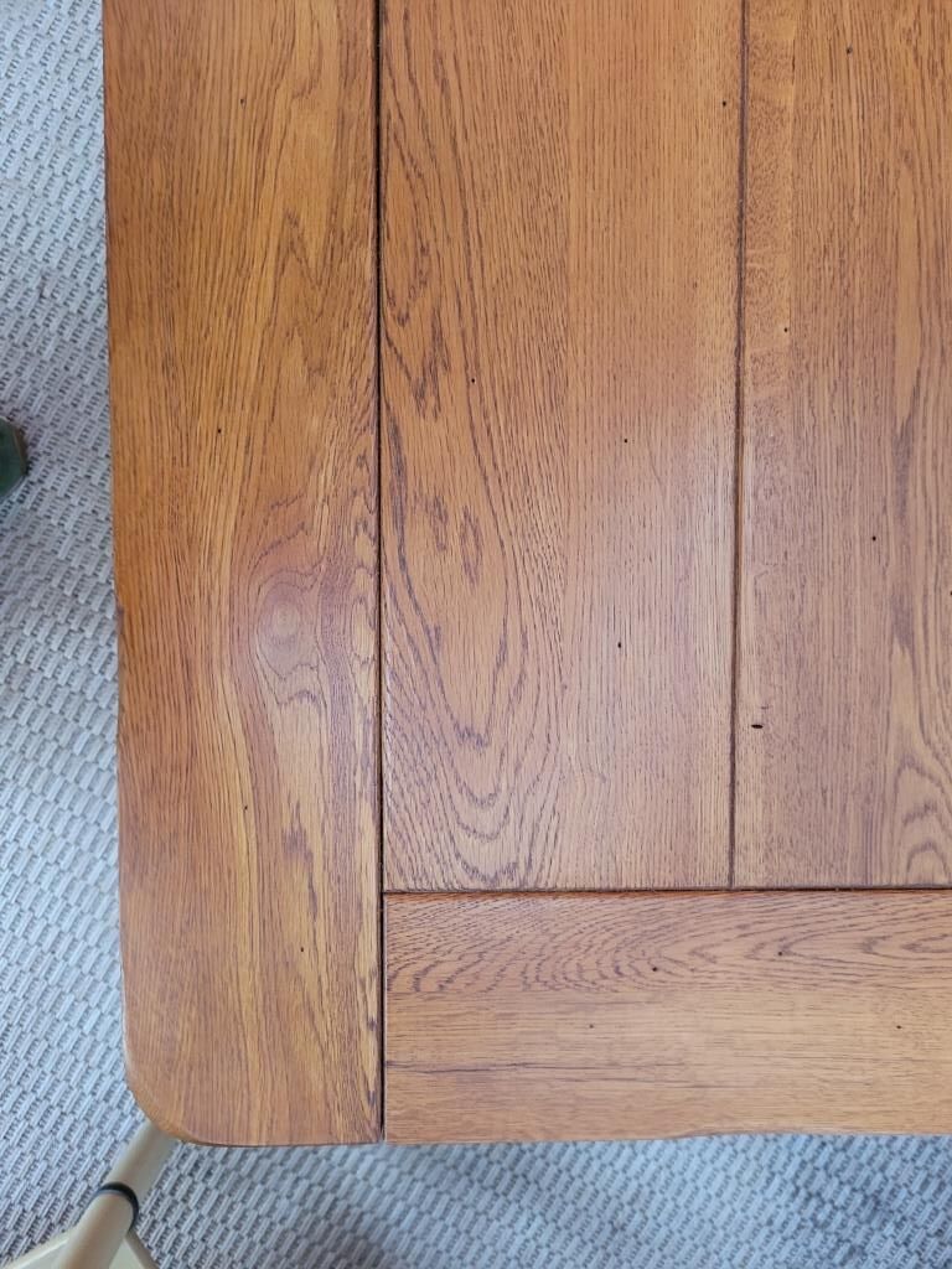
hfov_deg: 53.1
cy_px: 634
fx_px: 953
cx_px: 476
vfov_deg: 67.3
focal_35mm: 26
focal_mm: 5.4
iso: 500
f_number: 1.8
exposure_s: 1/50
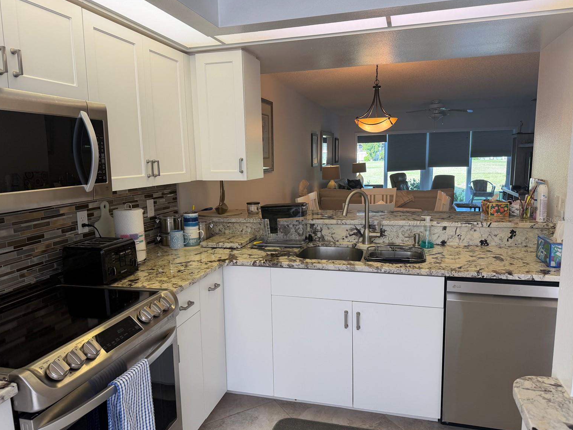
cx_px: 282
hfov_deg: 69.4
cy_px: 220
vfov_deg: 54.9
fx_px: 414
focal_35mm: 25
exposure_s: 1/182
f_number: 1.78
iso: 100
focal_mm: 6.76
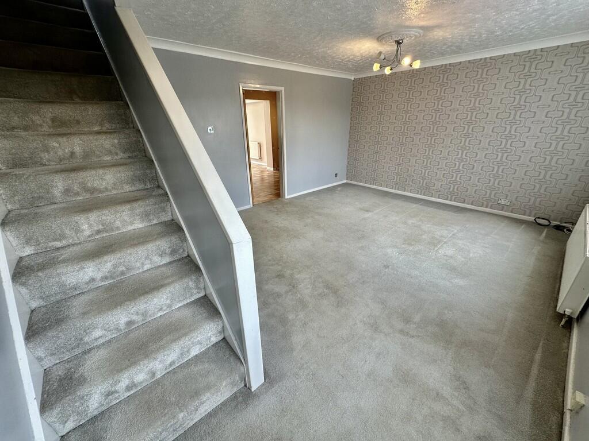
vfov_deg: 85.7
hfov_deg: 102.1
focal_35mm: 14
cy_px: 220
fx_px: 238
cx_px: 294
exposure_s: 1/100
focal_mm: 2.22
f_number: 2.2
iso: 80
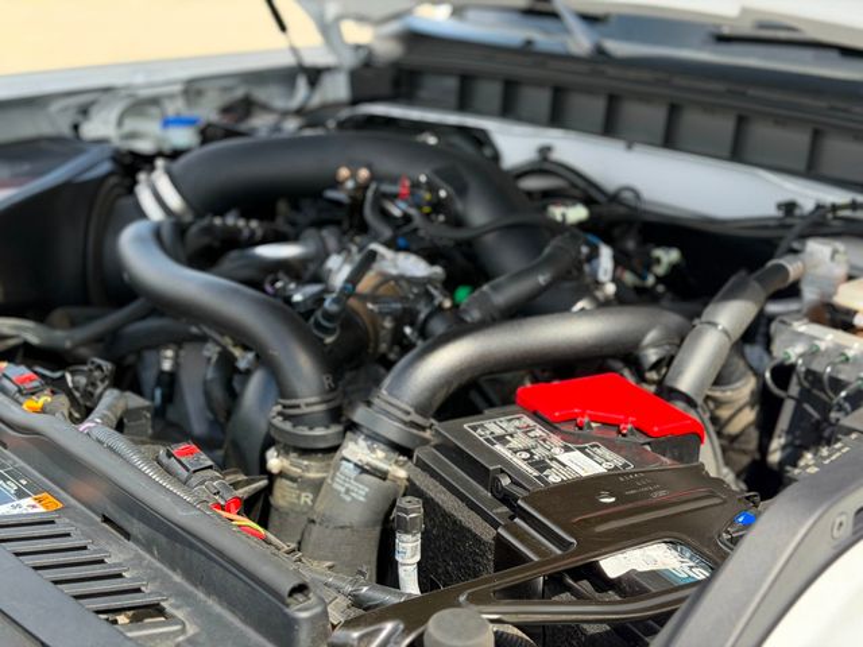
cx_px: 432
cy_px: 324
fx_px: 1197
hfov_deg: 39.7
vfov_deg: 30.3
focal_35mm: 48
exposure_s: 1/1285
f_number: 1.78
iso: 80
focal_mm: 6.76
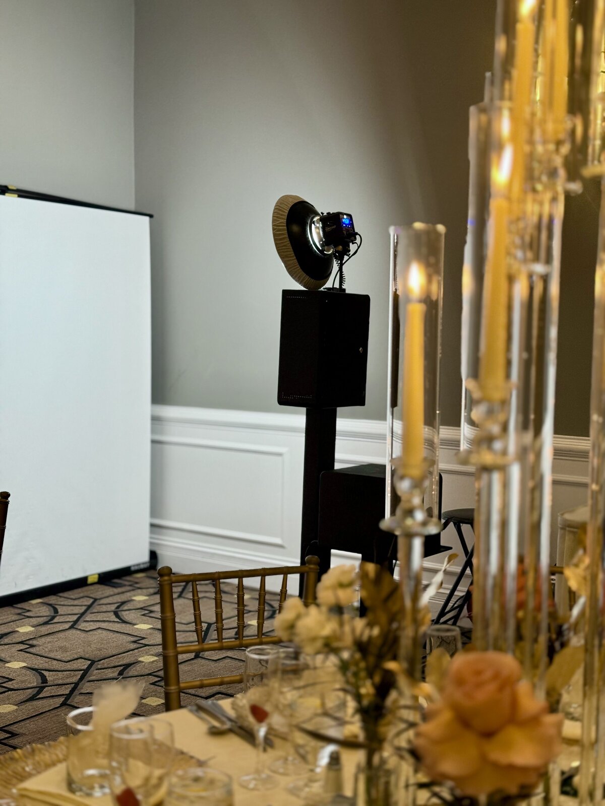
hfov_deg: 30.3
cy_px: 403
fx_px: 1119
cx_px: 302
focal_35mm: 48
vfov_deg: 39.7
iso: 160
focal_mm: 6.76
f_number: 1.78
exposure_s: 1/60
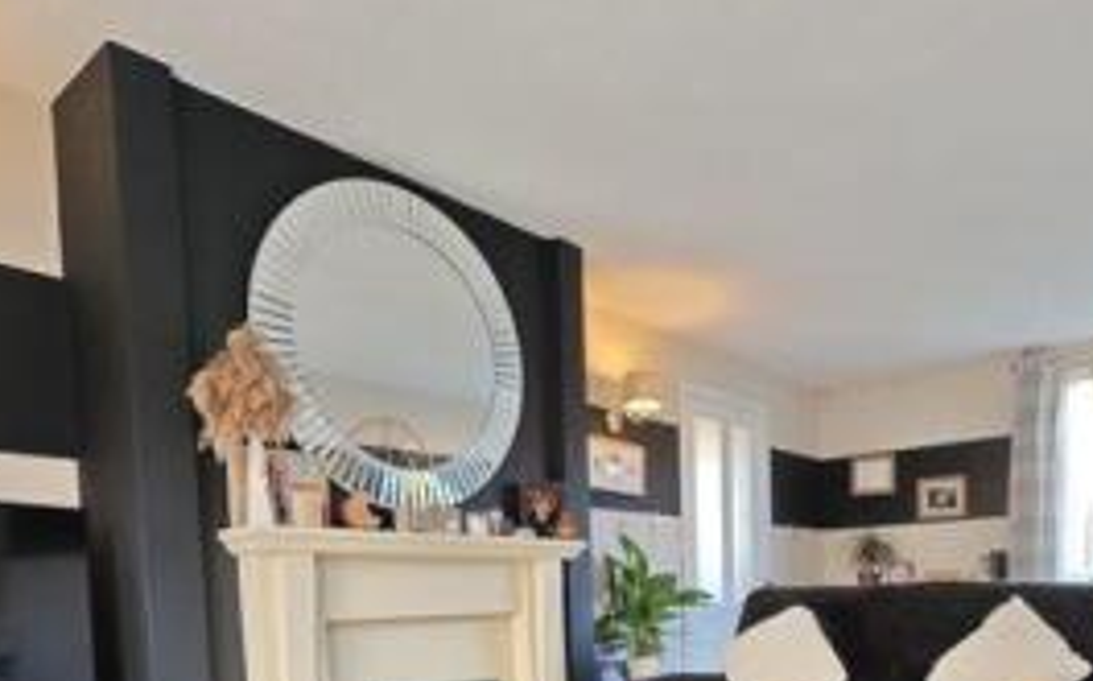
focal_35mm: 28
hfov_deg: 66.0
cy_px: 654
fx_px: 833
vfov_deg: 40.0
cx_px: 641
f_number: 1.8
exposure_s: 1/33.3
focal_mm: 2.03
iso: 80
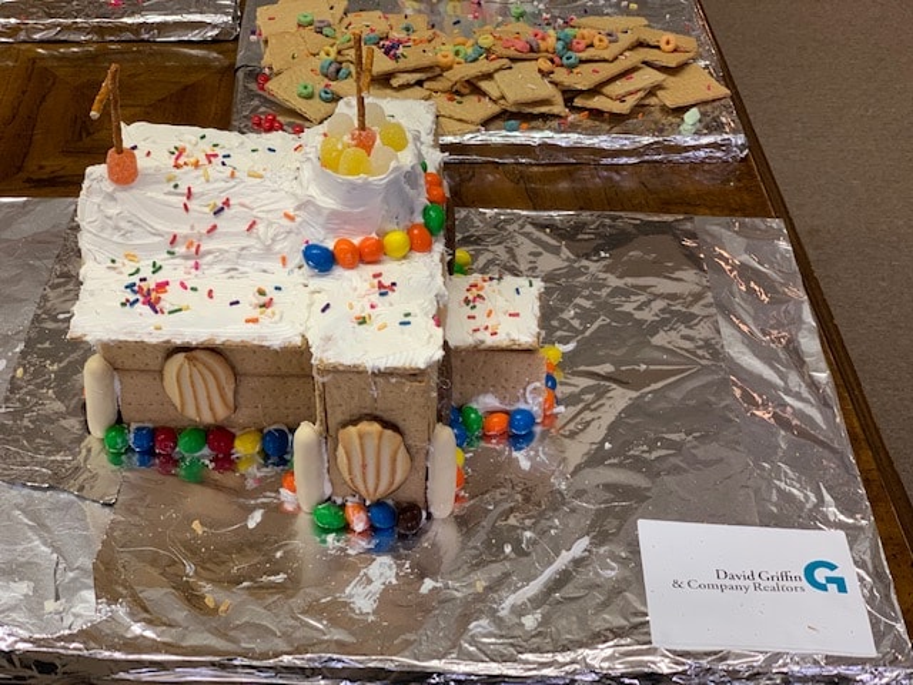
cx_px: 456
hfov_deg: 36.8
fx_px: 1372
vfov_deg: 28.0
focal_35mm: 52
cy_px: 342
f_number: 2.4
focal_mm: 6
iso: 200
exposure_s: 1/60
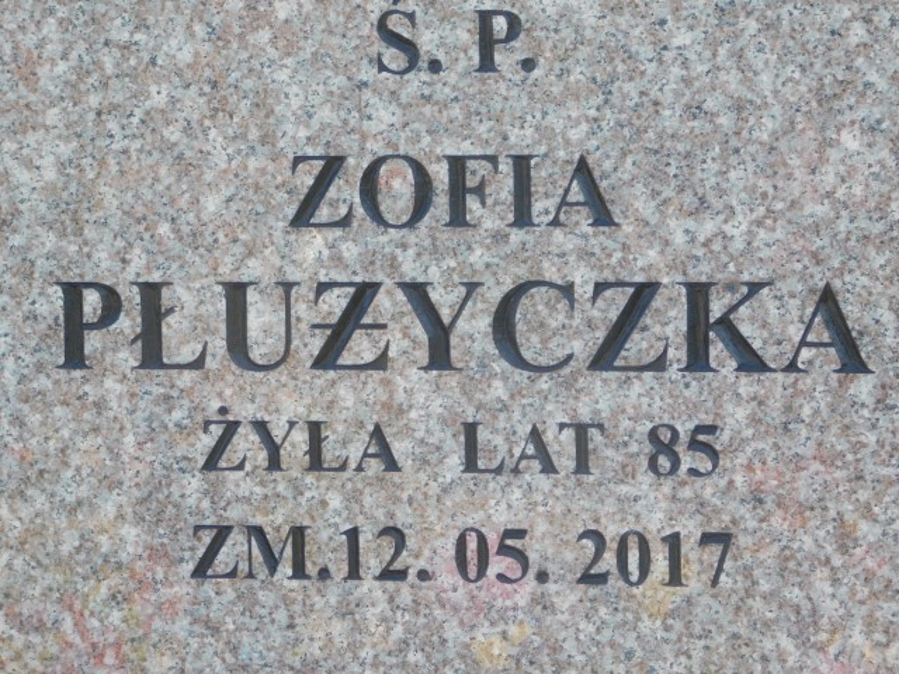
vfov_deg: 8.7
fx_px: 4415
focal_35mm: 170
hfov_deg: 11.6
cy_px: 337
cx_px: 450
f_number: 5.3
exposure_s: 1/100
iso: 125
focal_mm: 30.1
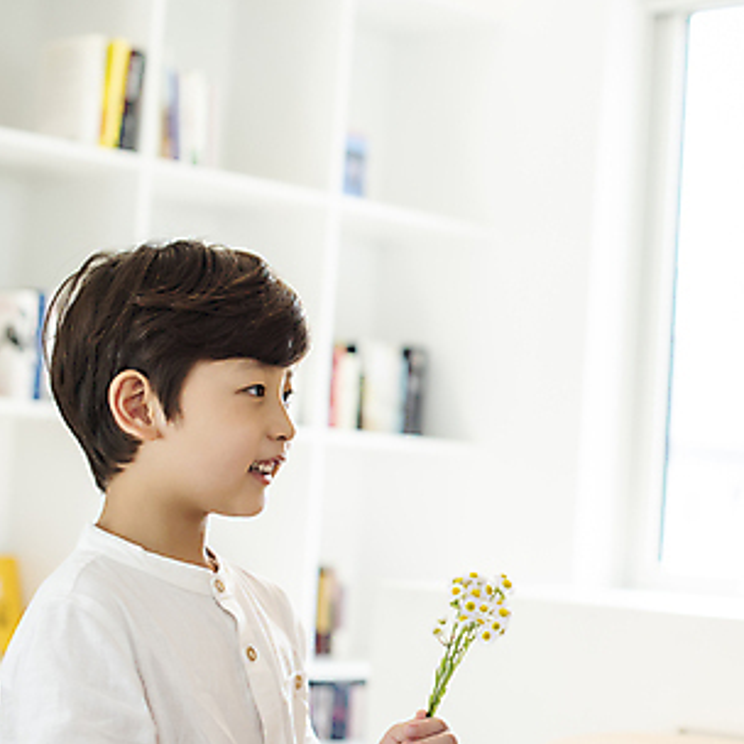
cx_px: 622
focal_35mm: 84
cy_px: 458
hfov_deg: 20.4
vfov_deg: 20.6
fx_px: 2043
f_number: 2.8
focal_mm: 50
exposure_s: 1/125
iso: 500
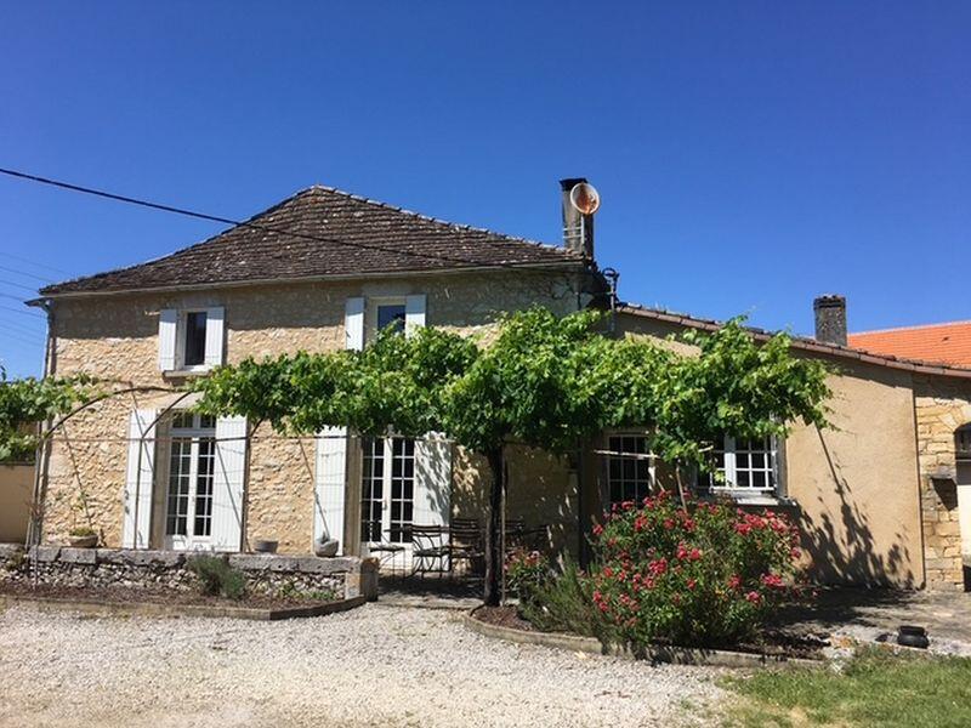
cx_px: 486
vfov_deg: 48.2
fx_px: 813
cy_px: 364
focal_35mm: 29
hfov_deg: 61.7
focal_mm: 4.15
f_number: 2.2
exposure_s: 1/1789
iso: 25
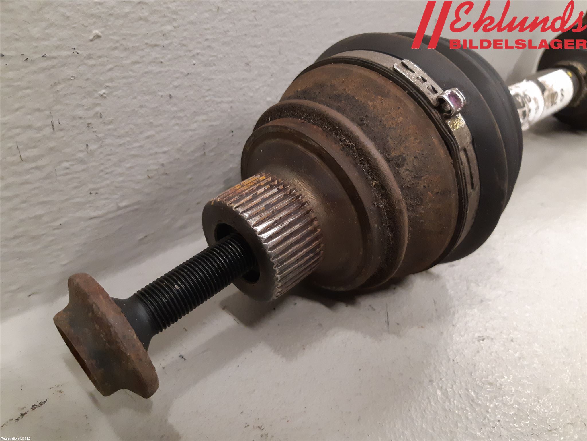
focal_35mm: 26
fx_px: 441
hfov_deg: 67.3
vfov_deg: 53.1
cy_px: 220
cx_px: 294
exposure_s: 1/50
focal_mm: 3.93
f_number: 1.7
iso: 320
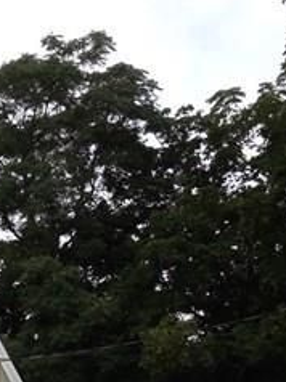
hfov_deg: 9.9
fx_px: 1567
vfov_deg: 13.3
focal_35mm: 142
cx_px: -230
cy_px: 539
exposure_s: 1/1506
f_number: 2.4
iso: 64
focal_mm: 4.13
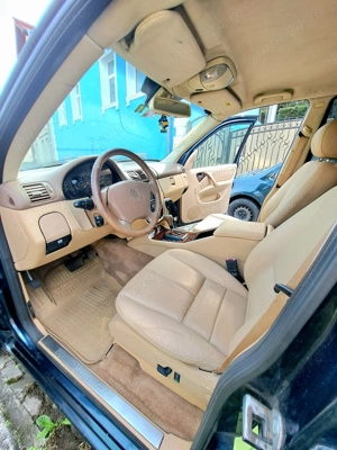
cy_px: 225
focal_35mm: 13
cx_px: 168
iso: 50
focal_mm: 1.74
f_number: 2.2
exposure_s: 1/130
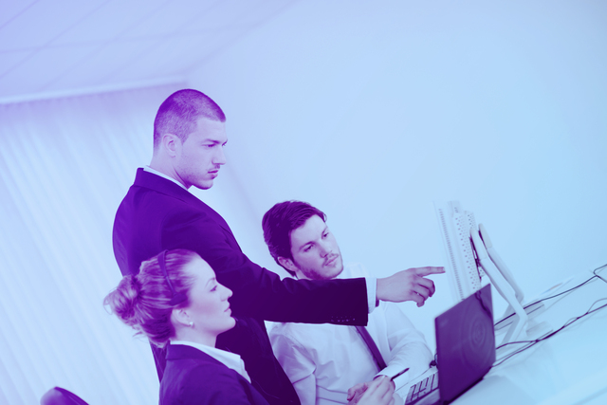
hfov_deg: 23.9
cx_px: 304
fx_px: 1433
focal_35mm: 85
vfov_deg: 16.1
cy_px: 202
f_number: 2.2
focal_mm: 85
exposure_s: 1/125
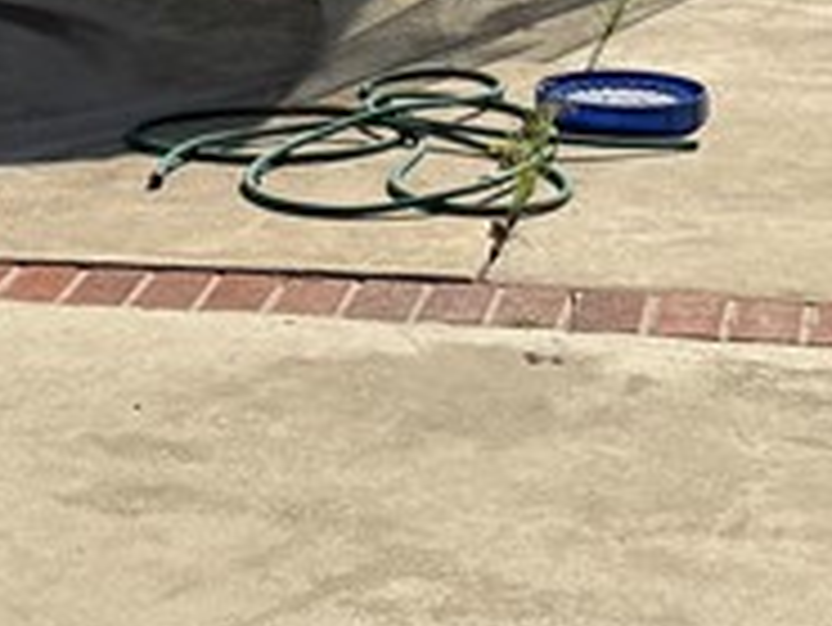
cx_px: 13
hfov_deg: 14.6
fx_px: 3199
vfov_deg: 10.6
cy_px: -428
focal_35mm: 133
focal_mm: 6.76
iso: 80
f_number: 1.78
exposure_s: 1/7353
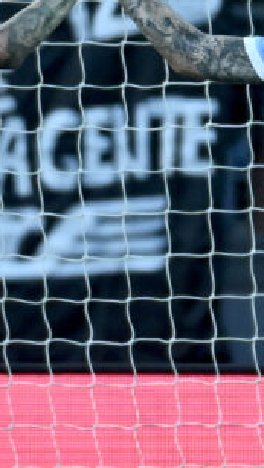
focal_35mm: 2093
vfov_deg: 1.0
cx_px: 93
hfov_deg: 0.6
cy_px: 273
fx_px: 26011
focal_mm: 400
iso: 1000
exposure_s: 1/1000
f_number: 4.5
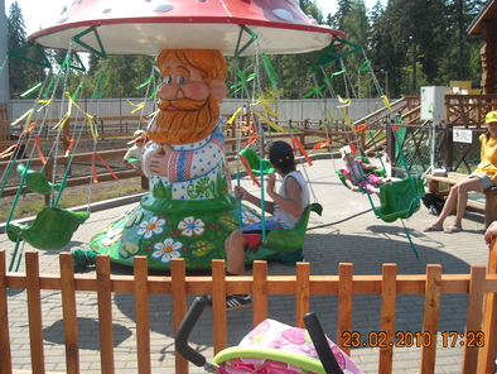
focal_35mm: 40
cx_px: 225
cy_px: 171
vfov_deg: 36.0
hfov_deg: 46.7
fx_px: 575
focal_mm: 5.7
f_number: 5.6
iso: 104
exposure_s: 1/250
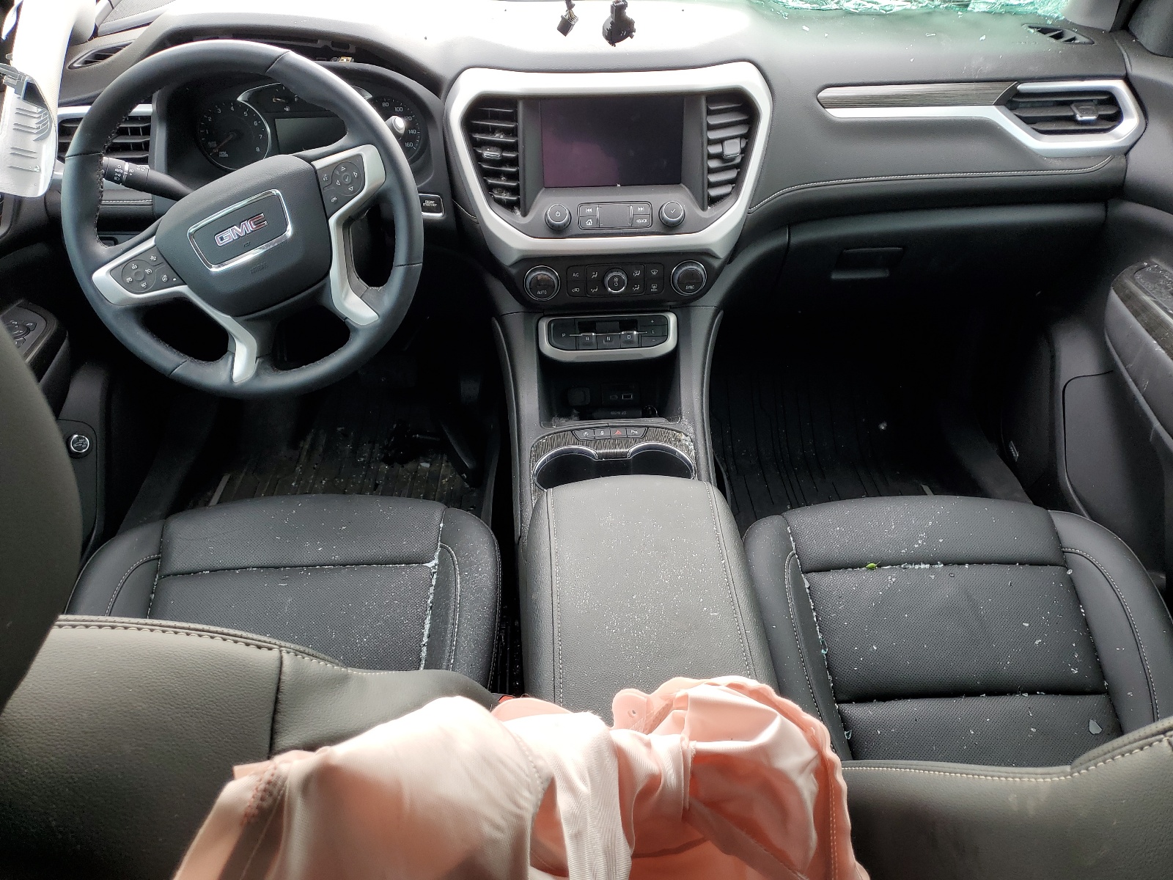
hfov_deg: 67.3
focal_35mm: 26
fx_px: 881
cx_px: 586
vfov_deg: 53.1
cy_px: 440
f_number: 1.5
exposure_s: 1/161
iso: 50
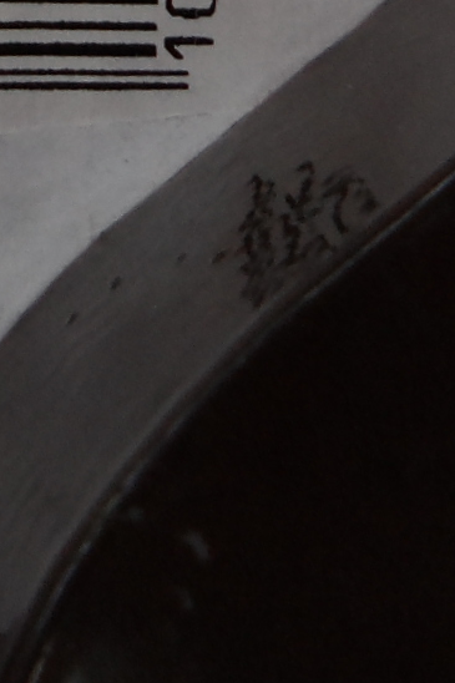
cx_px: -470
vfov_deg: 15.0
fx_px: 2333
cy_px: -451
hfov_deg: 10.2
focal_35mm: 123
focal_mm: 4.5
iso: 100
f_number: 2.5
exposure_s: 1/30
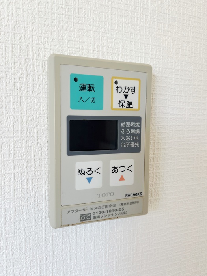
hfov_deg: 53.1
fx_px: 207
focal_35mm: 26
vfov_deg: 67.3
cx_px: 104
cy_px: 138
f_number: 1.6
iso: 64
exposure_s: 1/121
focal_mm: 5.1
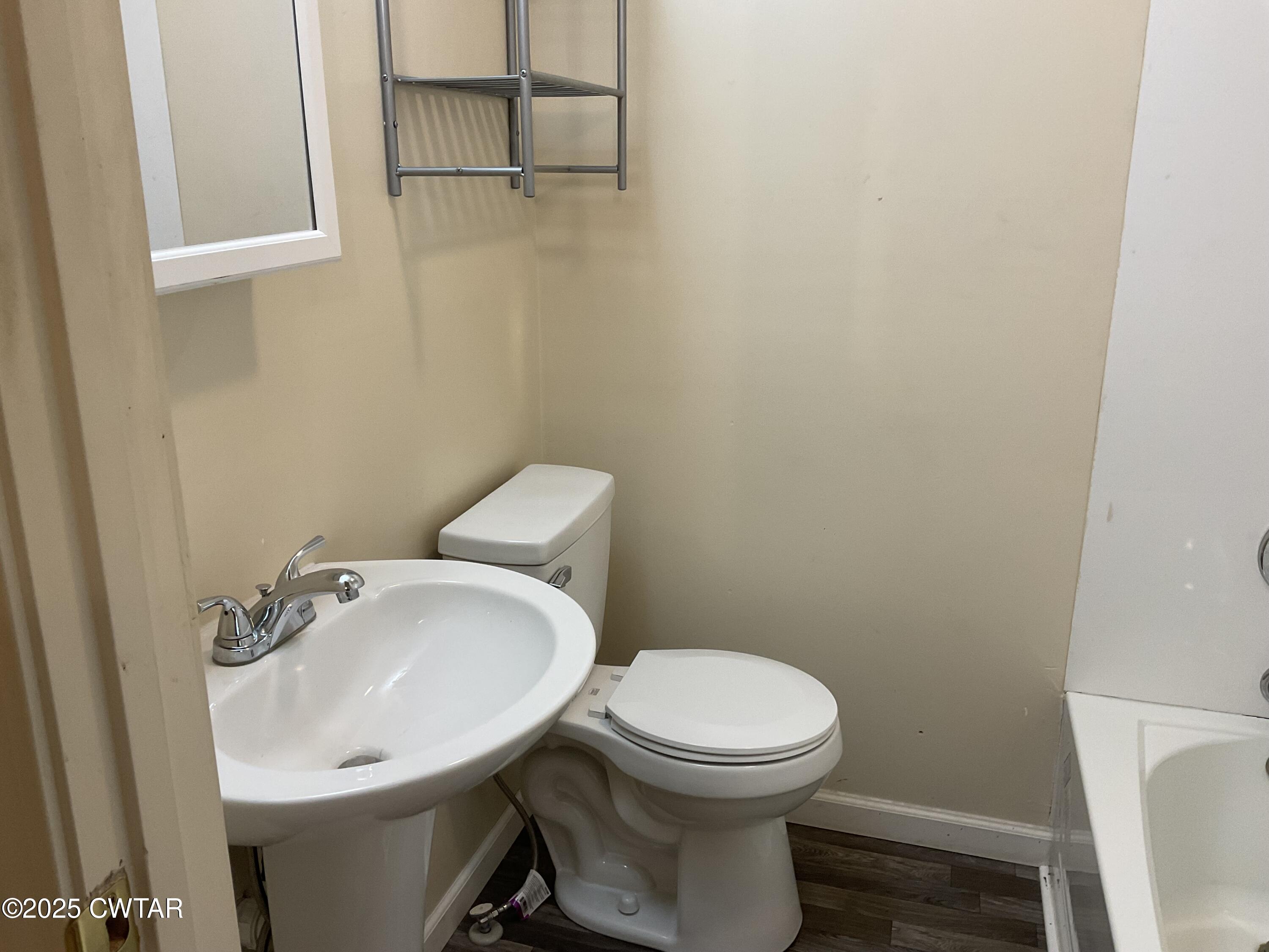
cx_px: 634
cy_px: 476
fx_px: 1063
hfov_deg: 61.7
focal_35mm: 29
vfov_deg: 48.2
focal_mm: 3
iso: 80
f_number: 1.8
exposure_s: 1/60
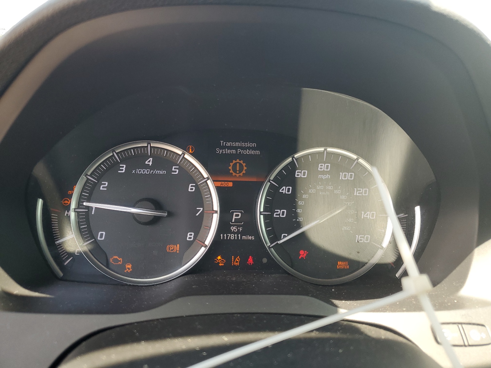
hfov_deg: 67.3
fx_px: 369
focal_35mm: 26
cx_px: 246
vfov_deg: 53.1
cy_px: 184
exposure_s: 1/233
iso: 50
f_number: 1.5
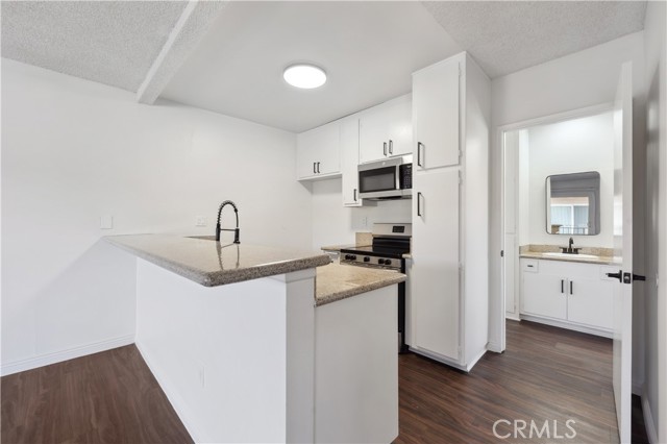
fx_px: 259
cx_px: 334
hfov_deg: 104.3
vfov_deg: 81.1
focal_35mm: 14
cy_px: 222
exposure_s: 1/25
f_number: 9
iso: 100
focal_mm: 14
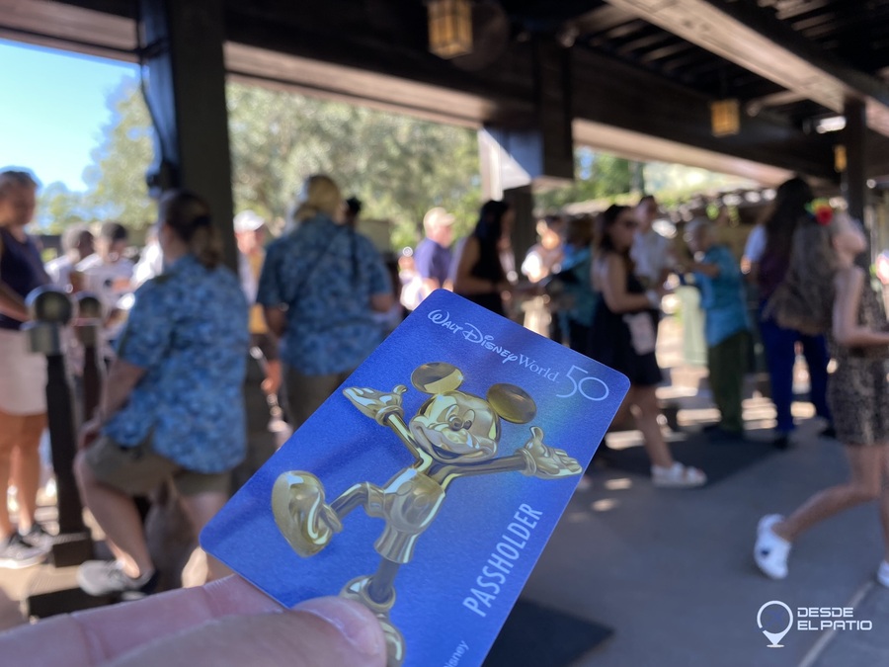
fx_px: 668
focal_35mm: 26
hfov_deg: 67.3
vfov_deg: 53.1
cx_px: 444
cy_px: 334
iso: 32
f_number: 1.8
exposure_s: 1/171
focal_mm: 4.25
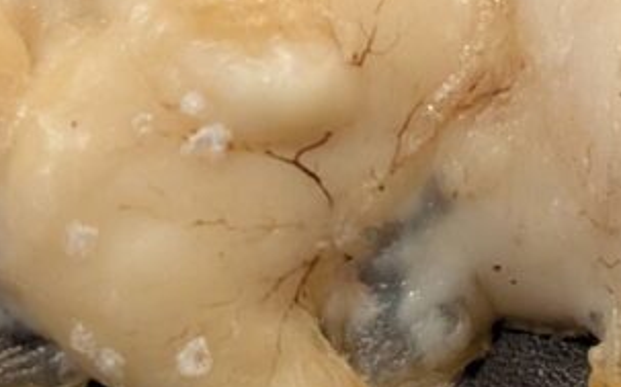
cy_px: 383
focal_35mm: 168
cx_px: 279
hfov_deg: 12.5
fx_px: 2842
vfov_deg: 7.8
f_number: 1.89
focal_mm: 5.43
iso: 287
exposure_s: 1/24
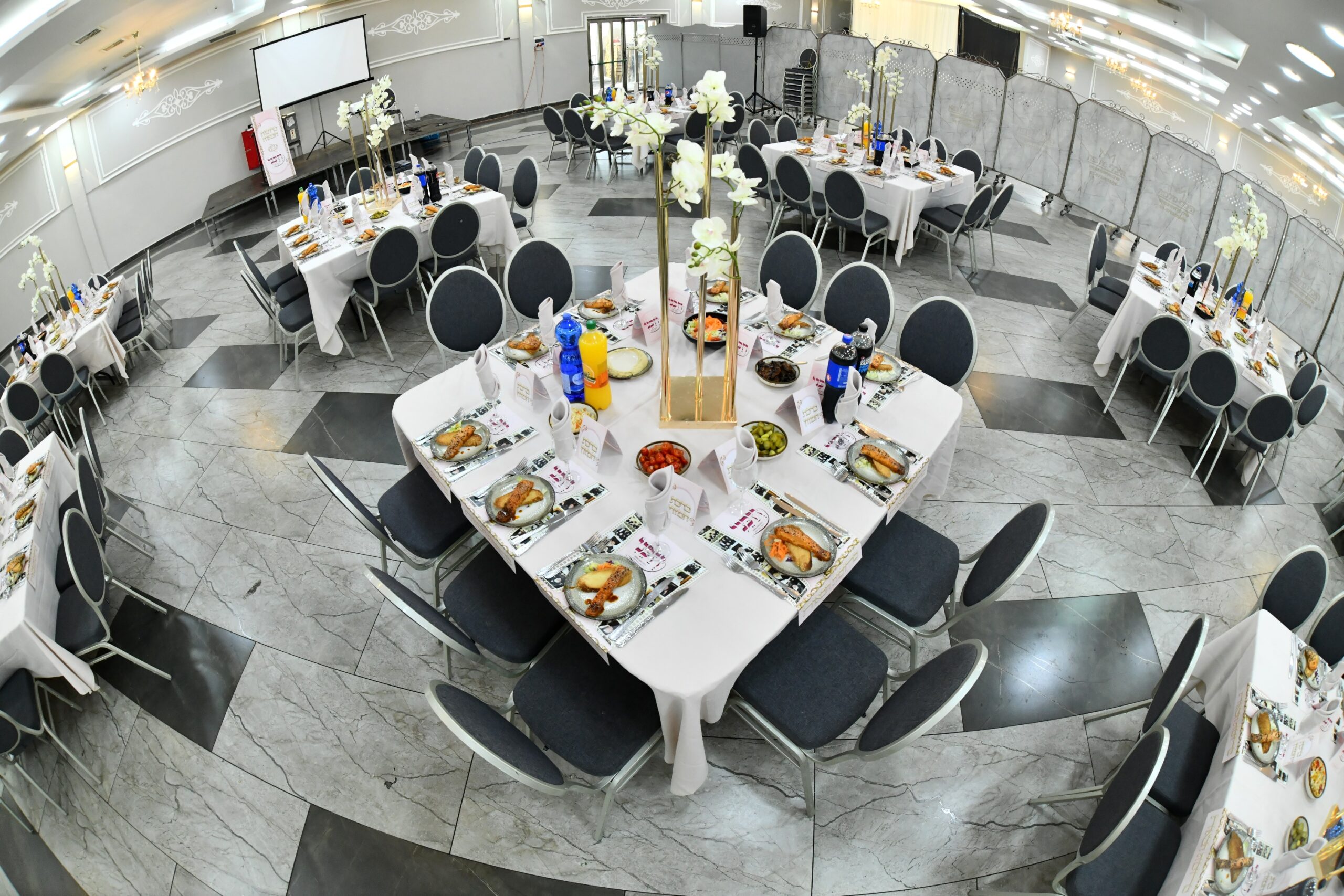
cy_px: 448
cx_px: 672
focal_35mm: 15
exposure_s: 1/200
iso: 1600
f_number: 6.3
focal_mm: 15
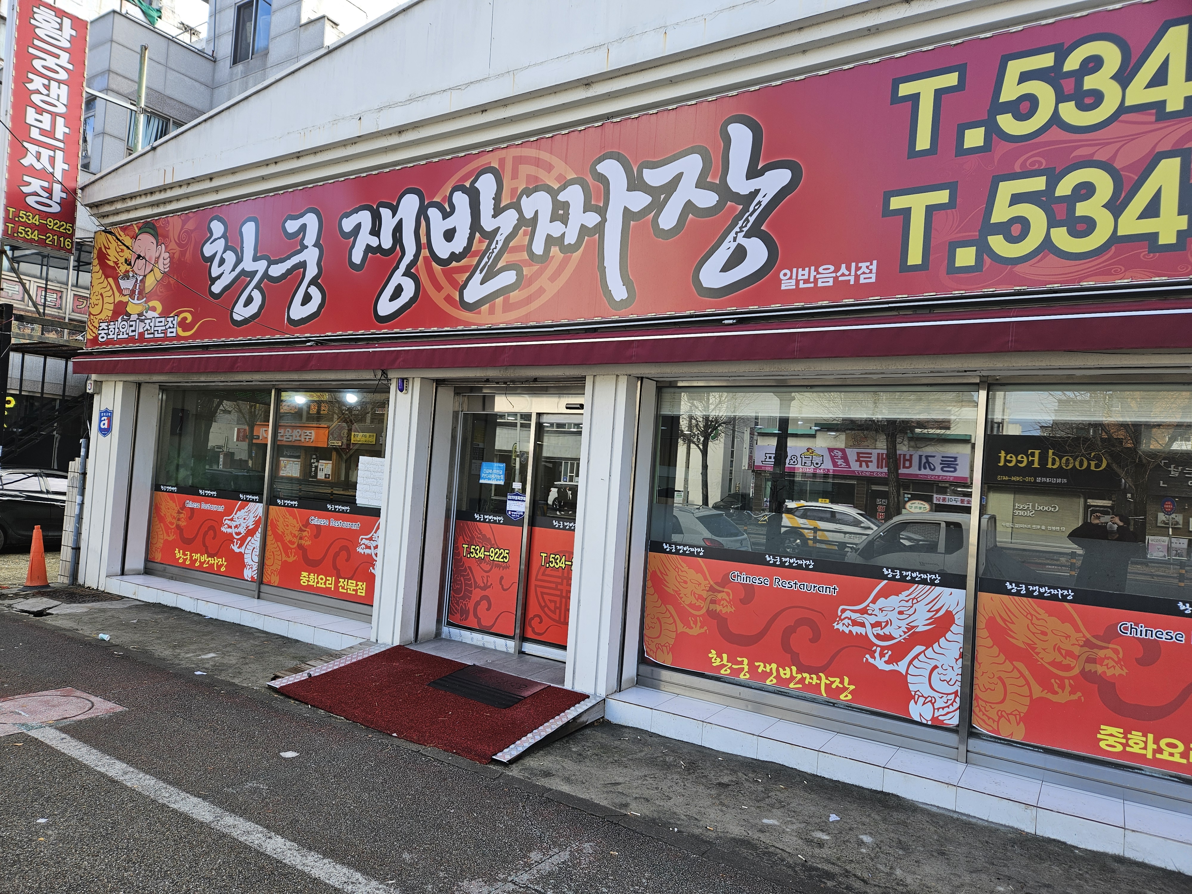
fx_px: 792
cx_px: 596
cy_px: 447
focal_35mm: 23
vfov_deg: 58.9
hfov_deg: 73.9
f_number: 1.8
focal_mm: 5.4
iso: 25
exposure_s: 1/235
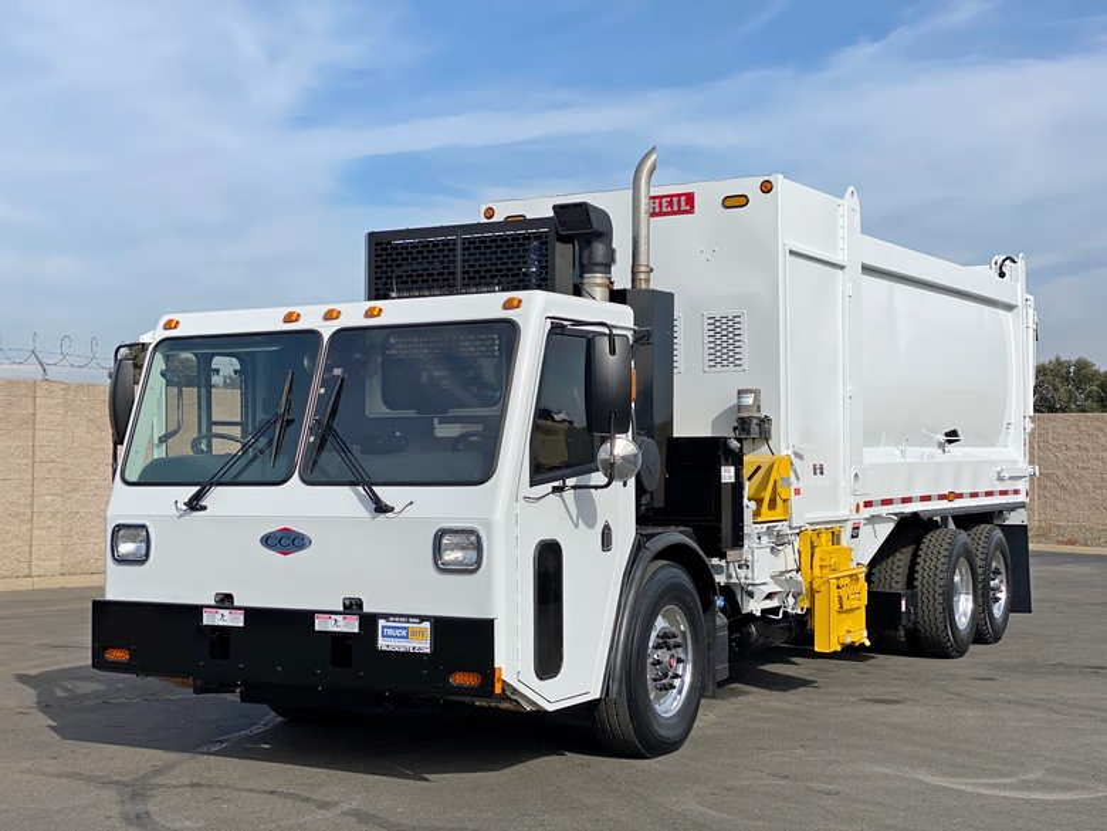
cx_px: 554
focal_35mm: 52
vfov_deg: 28.0
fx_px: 1663
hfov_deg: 36.8
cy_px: 416
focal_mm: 6
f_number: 2
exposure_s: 1/2660
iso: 20
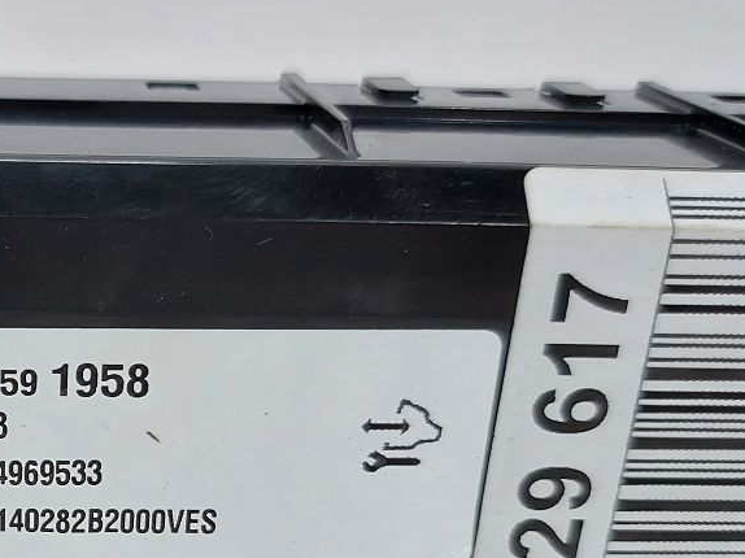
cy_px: 427
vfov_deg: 24.9
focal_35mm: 58
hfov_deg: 31.0
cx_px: 12
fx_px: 1248
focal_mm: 5.23
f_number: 1.8
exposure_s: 1/50
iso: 64
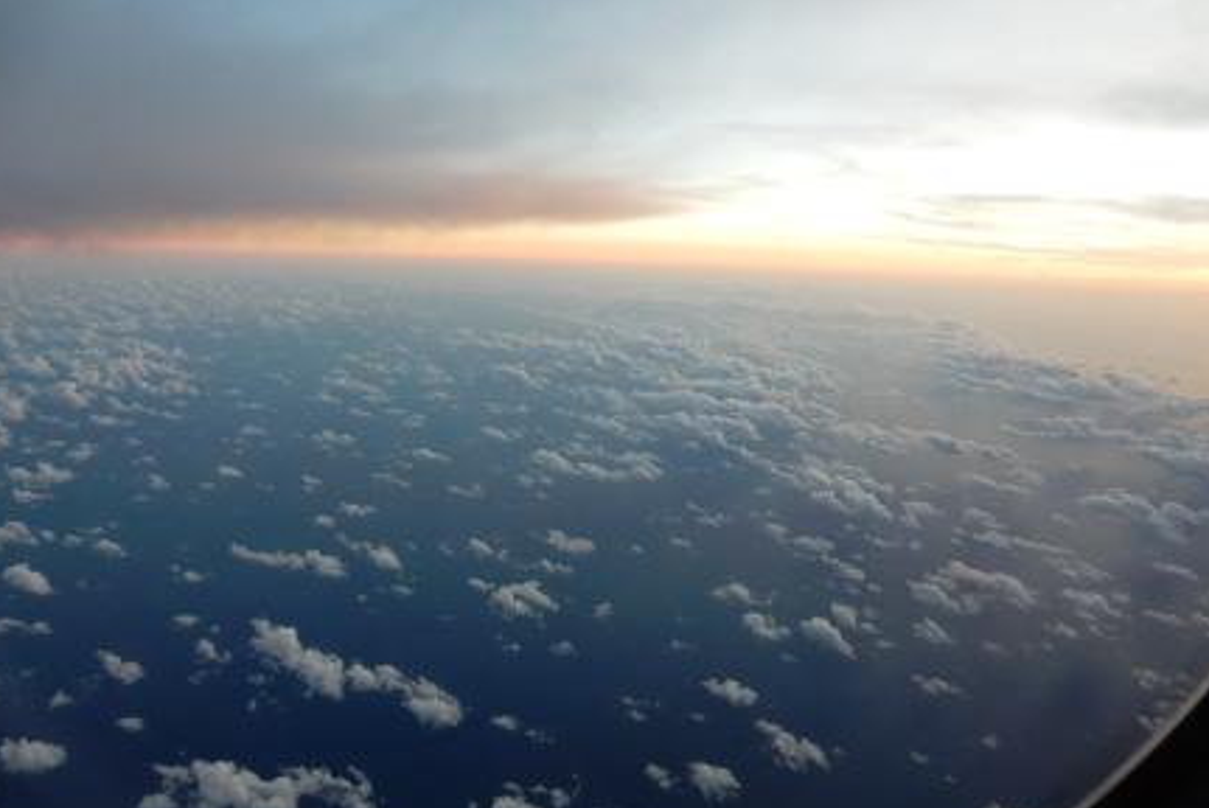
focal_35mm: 27
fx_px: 907
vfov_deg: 48.0
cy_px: 415
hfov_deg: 67.3
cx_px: 592
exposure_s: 1/50
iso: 125
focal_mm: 4.5
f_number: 3.7
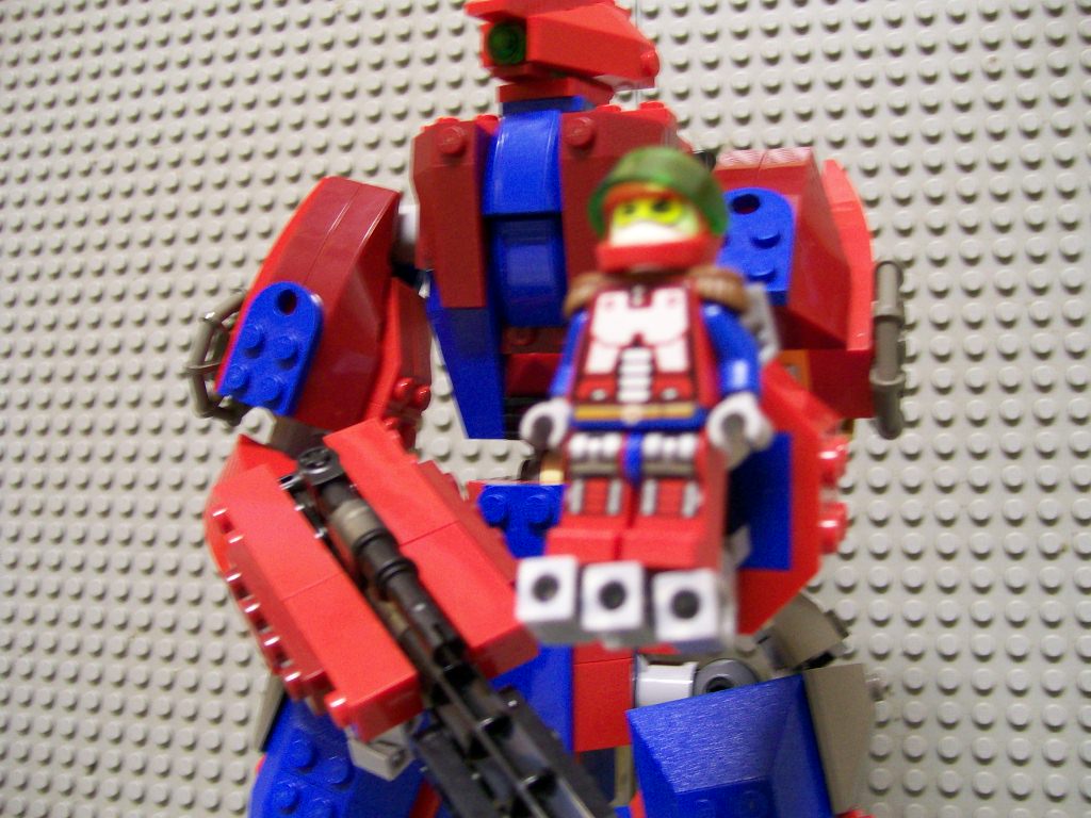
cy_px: 409
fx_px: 1135
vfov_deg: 39.7
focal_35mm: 36
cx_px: 546
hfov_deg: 51.4
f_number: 2.7
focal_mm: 6
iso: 160
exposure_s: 1/8.95
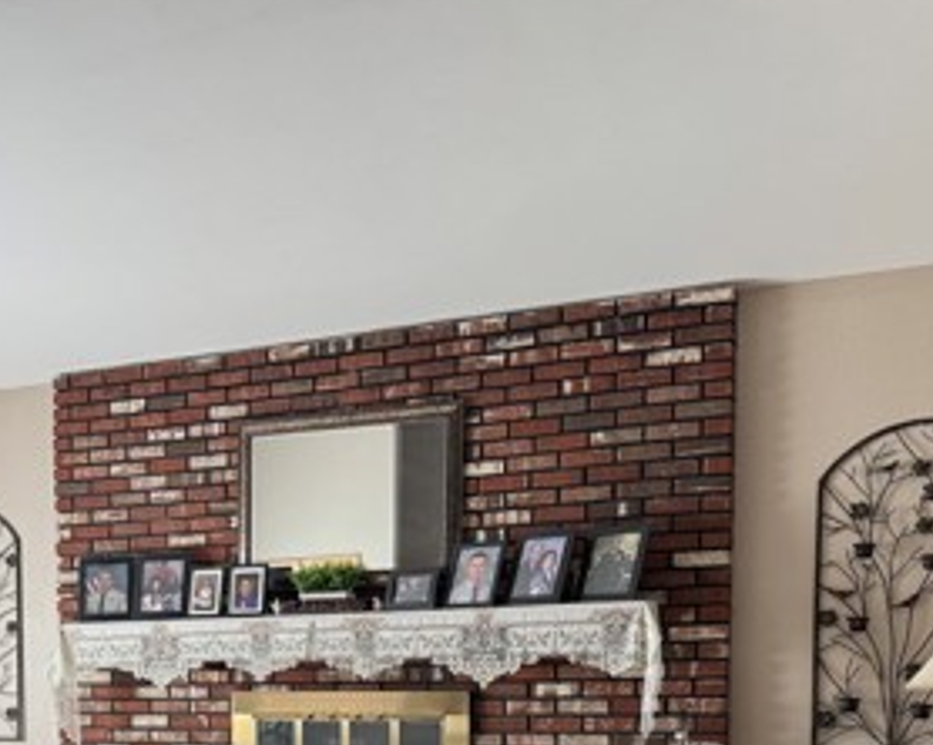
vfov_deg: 26.3
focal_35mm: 54
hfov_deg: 33.8
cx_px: 195
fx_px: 1490
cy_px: 782
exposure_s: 1/120
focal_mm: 6.76
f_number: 1.78
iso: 160
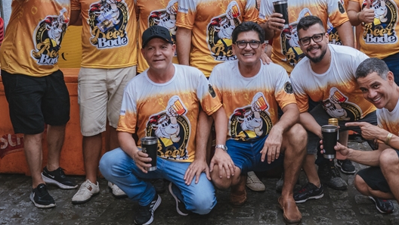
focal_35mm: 53
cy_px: 75
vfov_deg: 22.5
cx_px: 249
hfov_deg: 38.9
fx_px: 561
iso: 2500
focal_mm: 24
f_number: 3.2
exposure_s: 1/1000
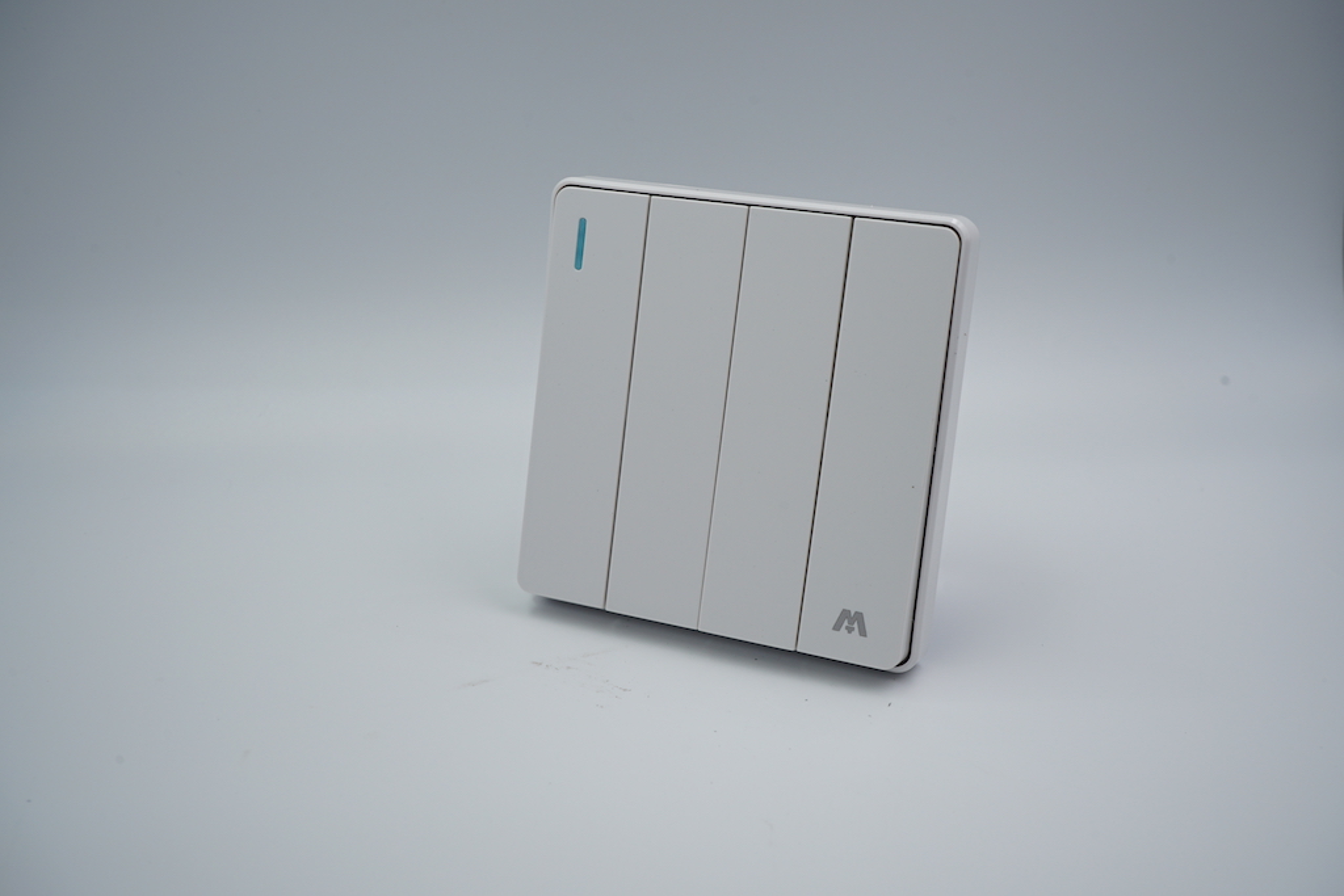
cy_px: 448
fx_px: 1493
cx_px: 672
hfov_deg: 48.5
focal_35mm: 40
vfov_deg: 33.4
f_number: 11
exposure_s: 1/60
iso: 160
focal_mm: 40
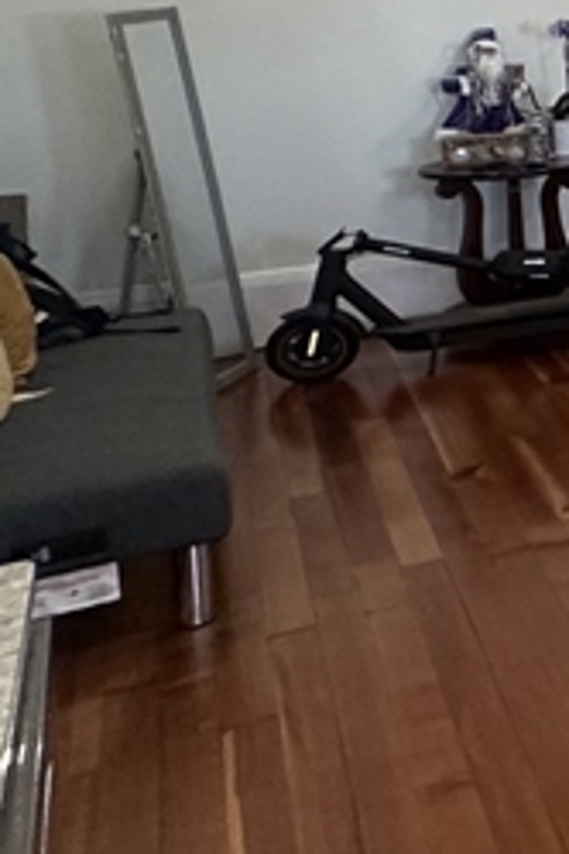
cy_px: 34
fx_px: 1422
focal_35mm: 60
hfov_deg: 12.7
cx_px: 1573
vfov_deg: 31.3
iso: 250
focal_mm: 2.22
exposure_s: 1/120
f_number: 2.2
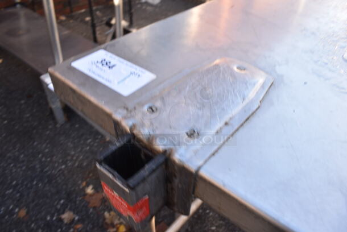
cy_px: 116
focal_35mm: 27
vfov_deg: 48.0
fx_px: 260
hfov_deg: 67.3
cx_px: 174
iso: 220
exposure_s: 1/60
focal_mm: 18
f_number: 8
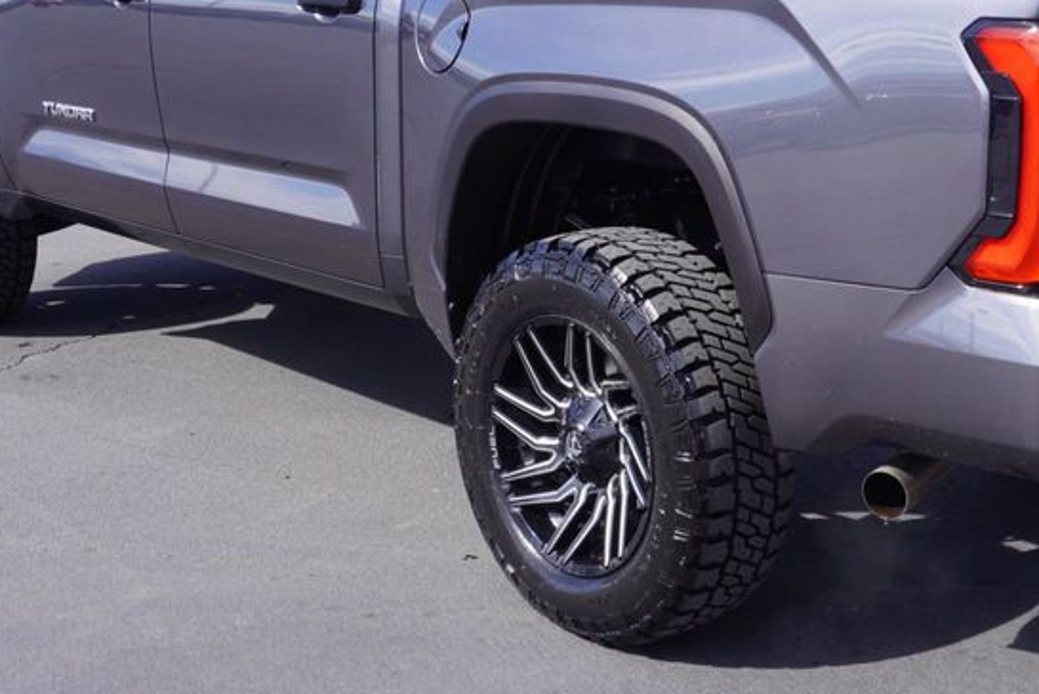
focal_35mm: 62
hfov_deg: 32.1
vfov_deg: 21.8
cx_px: 690
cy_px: 200
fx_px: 1790
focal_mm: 22
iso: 100
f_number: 9
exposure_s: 1/125
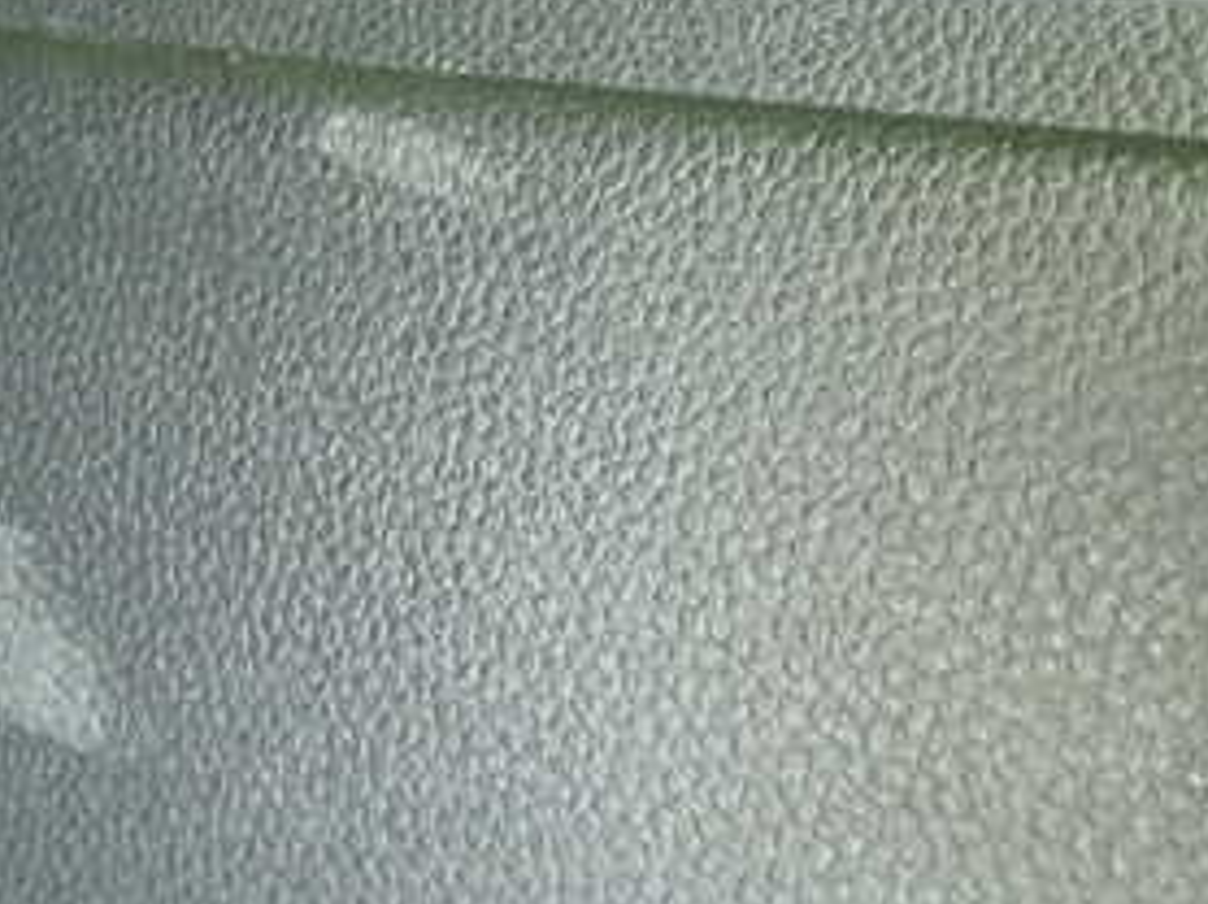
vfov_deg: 26.4
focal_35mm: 54
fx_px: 1883
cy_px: 743
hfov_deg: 32.9
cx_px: 30
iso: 320
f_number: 2
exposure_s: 1/30
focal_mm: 4.5
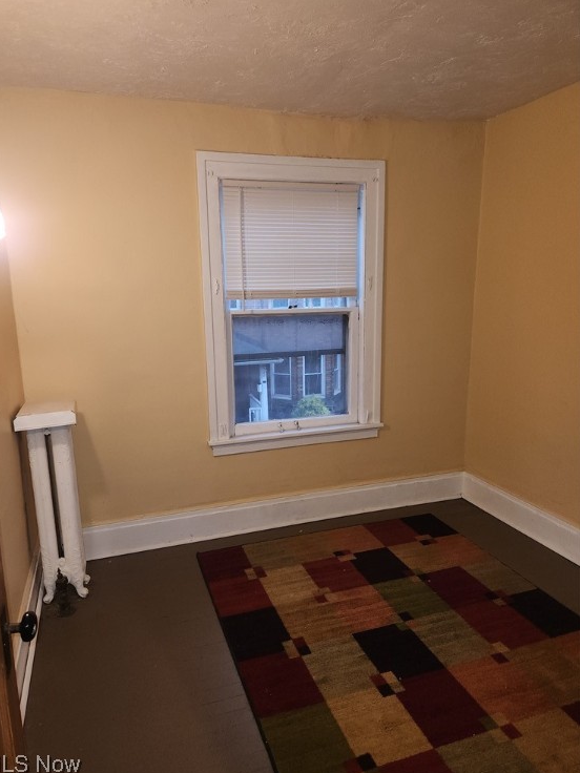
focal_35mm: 24
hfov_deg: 56.8
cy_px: 384
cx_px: 279
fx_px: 536
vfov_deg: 71.6
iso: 100
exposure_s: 1/30
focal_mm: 5.4
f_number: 1.8
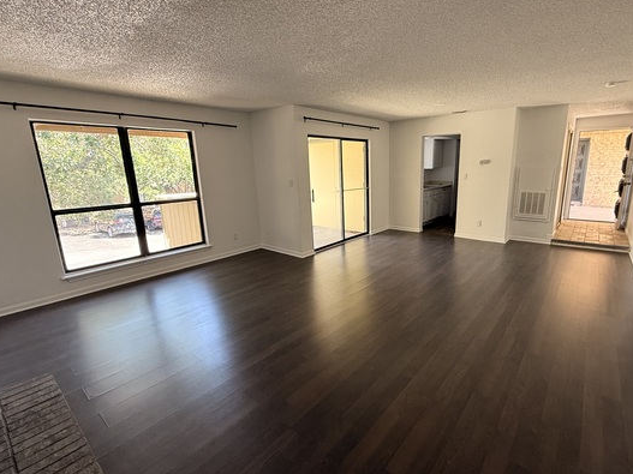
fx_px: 311
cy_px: 235
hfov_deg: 90.7
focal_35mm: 17
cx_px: 350
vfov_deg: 74.7
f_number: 2.2
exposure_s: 1/99
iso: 160
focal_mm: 2.22
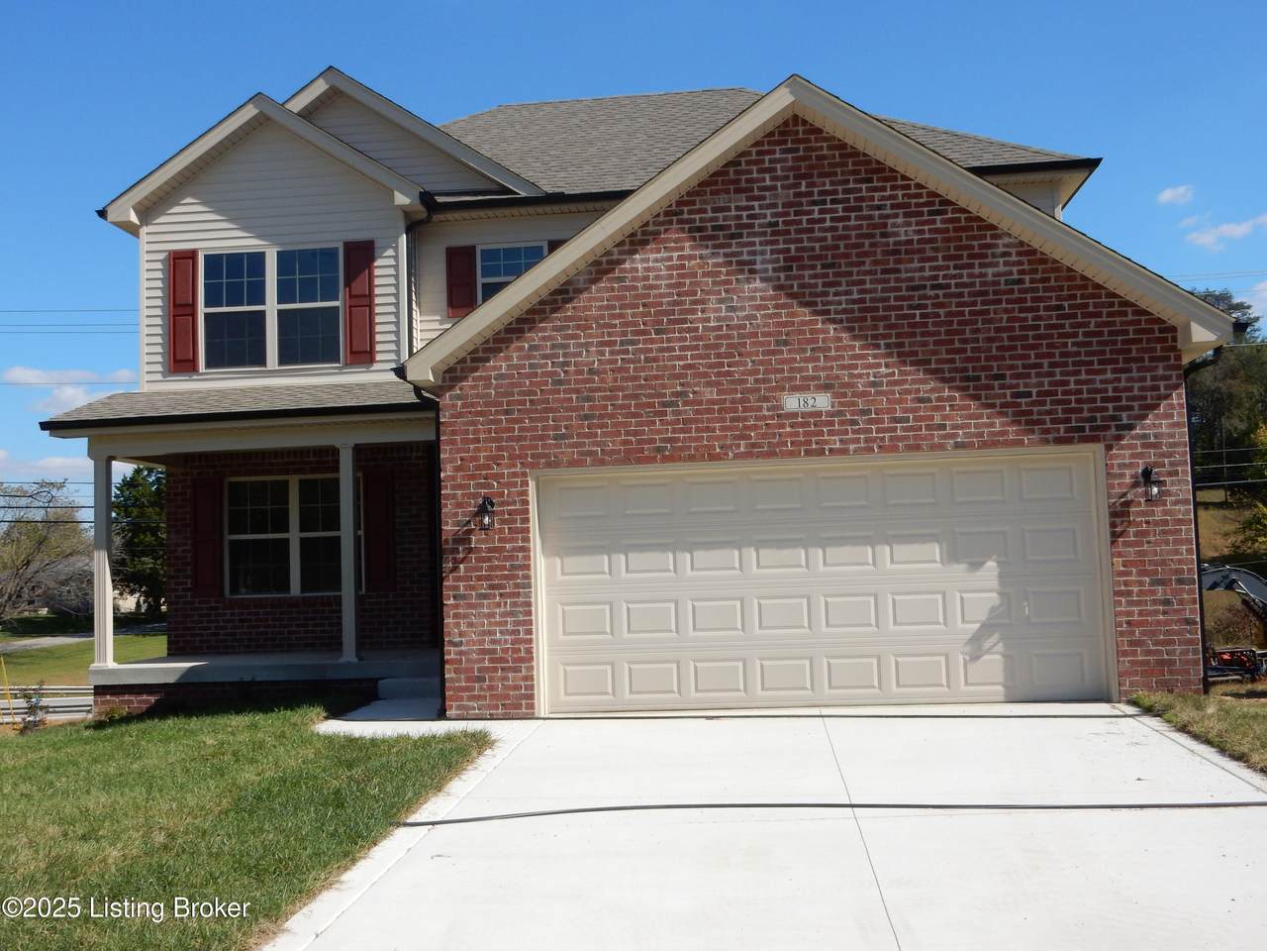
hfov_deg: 51.4
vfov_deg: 39.7
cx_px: 634
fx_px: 1318
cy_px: 476
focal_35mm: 36
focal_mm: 6.4
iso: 125
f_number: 4
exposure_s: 1/1250
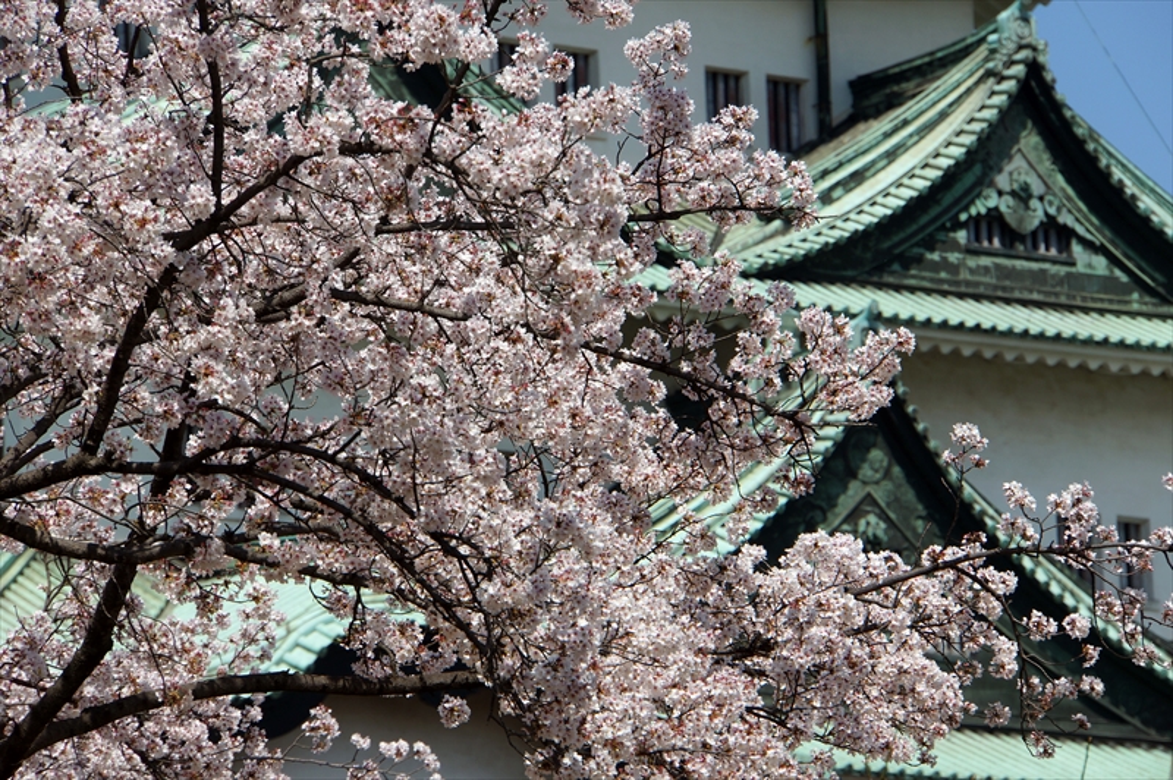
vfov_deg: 5.1
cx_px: 586
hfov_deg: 7.6
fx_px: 8795
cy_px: 390
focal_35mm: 270
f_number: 9
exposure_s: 1/320
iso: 100
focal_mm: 180.1
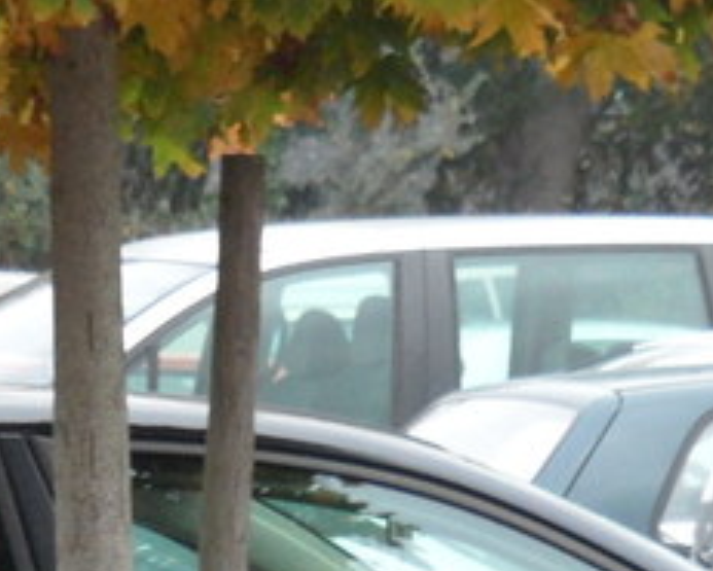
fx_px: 10281
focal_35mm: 487
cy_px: 1059
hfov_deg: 4.0
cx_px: -287
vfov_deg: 3.2
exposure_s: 1/60
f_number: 4.4
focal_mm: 20
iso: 200
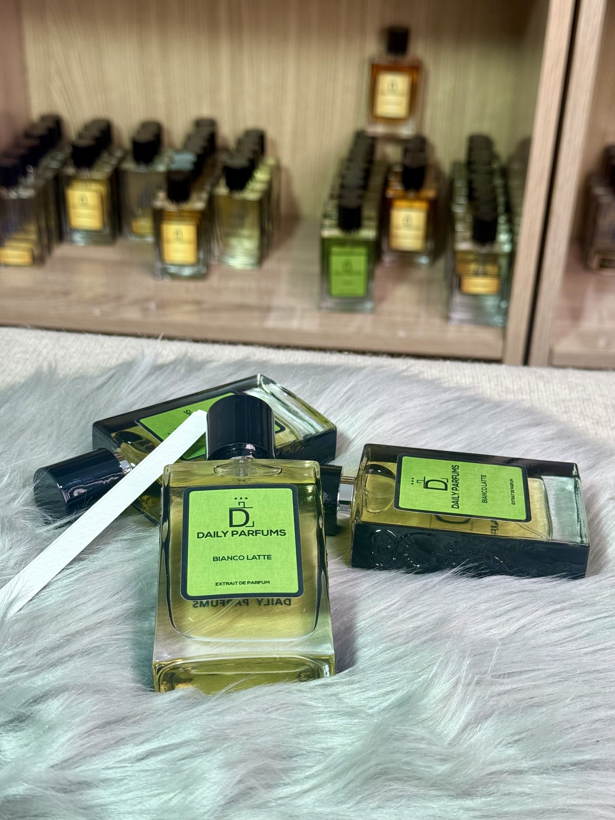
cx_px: 308
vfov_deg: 39.7
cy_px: 410
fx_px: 1137
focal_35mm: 48
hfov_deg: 30.3
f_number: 1.78
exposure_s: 1/129
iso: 80
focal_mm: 6.76
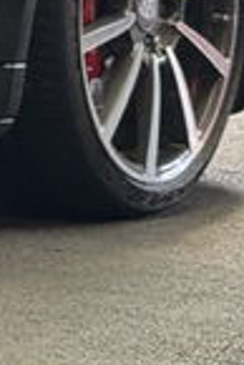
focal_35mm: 264
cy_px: -98
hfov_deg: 4.9
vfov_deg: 7.7
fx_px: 2677
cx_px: -581
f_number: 1.78
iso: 200
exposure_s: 1/50
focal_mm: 6.76
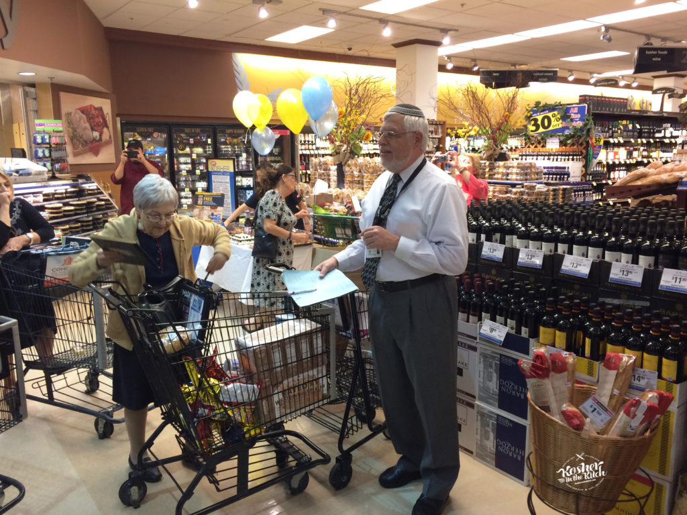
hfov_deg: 61.7
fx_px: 576
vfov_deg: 48.2
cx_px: 344
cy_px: 258
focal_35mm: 29
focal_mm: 4.15
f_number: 2.2
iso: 100
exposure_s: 1/30
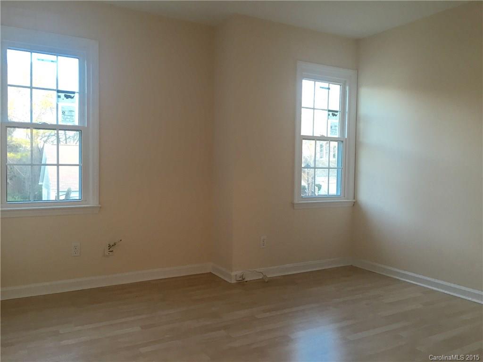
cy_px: 181
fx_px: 405
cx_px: 242
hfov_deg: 61.7
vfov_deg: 48.2
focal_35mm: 29
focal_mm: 4.15
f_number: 2.2
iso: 100
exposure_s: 1/30
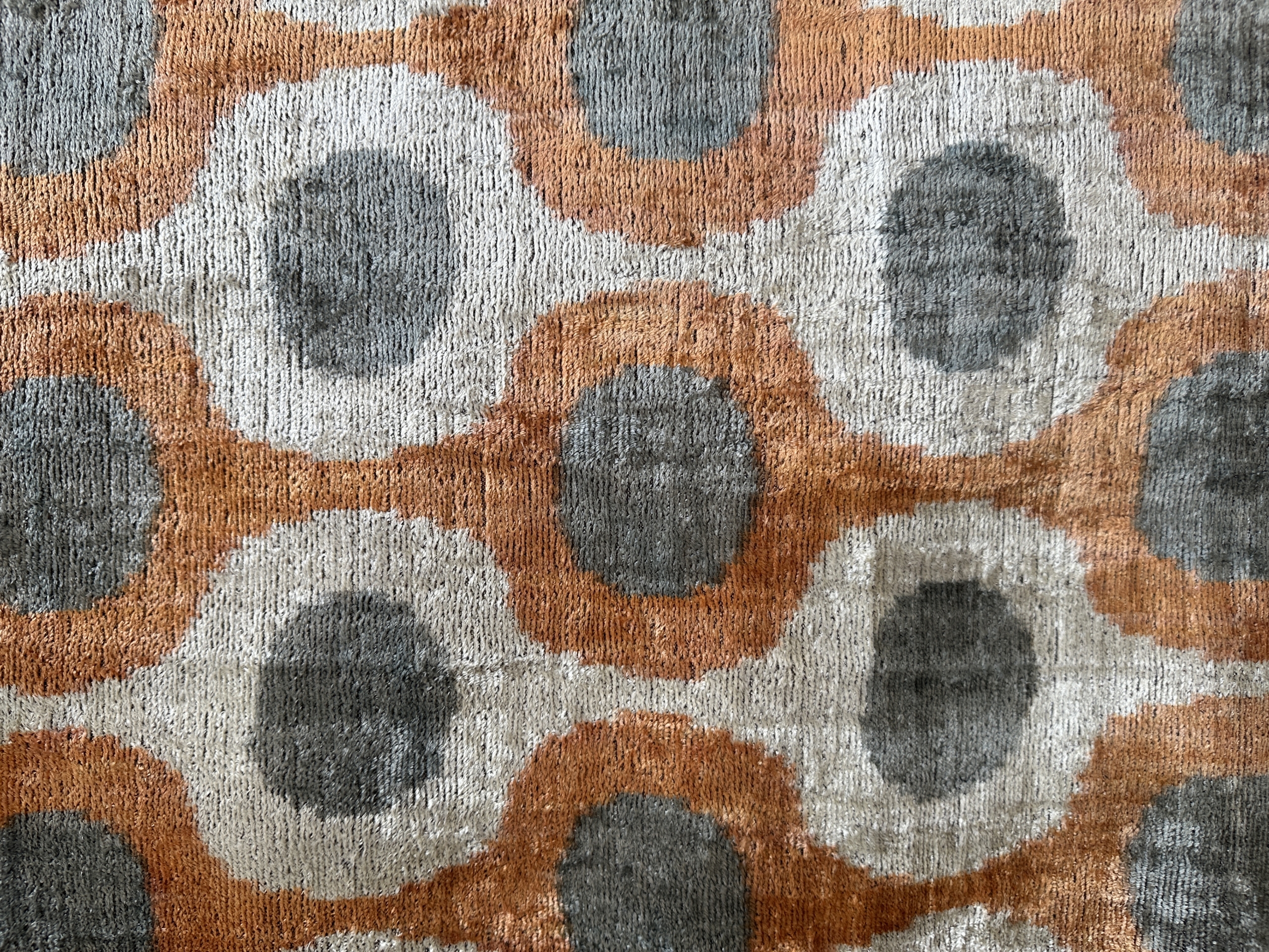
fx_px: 880
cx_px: 634
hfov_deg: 71.6
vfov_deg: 56.8
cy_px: 476
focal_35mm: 24
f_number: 1.78
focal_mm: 6.86
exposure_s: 1/213
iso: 64
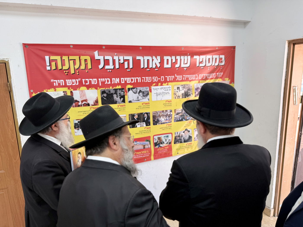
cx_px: 152
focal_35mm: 24
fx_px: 210
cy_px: 114
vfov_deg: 56.8
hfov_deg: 71.6
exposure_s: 1/121
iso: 100
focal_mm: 6.76
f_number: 1.78
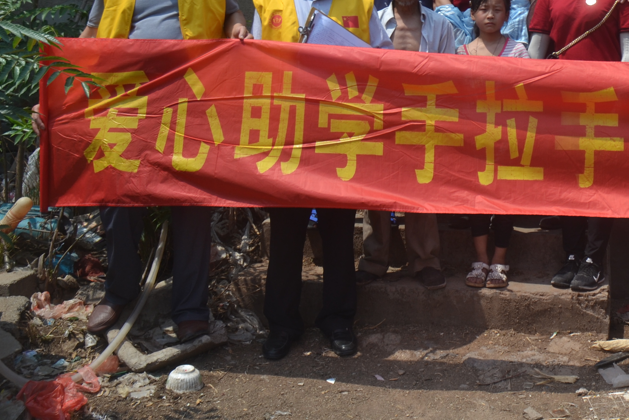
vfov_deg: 23.6
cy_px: -1
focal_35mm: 55
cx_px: 623
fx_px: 961
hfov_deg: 33.3
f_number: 7.1
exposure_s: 1/250
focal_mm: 18
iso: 100
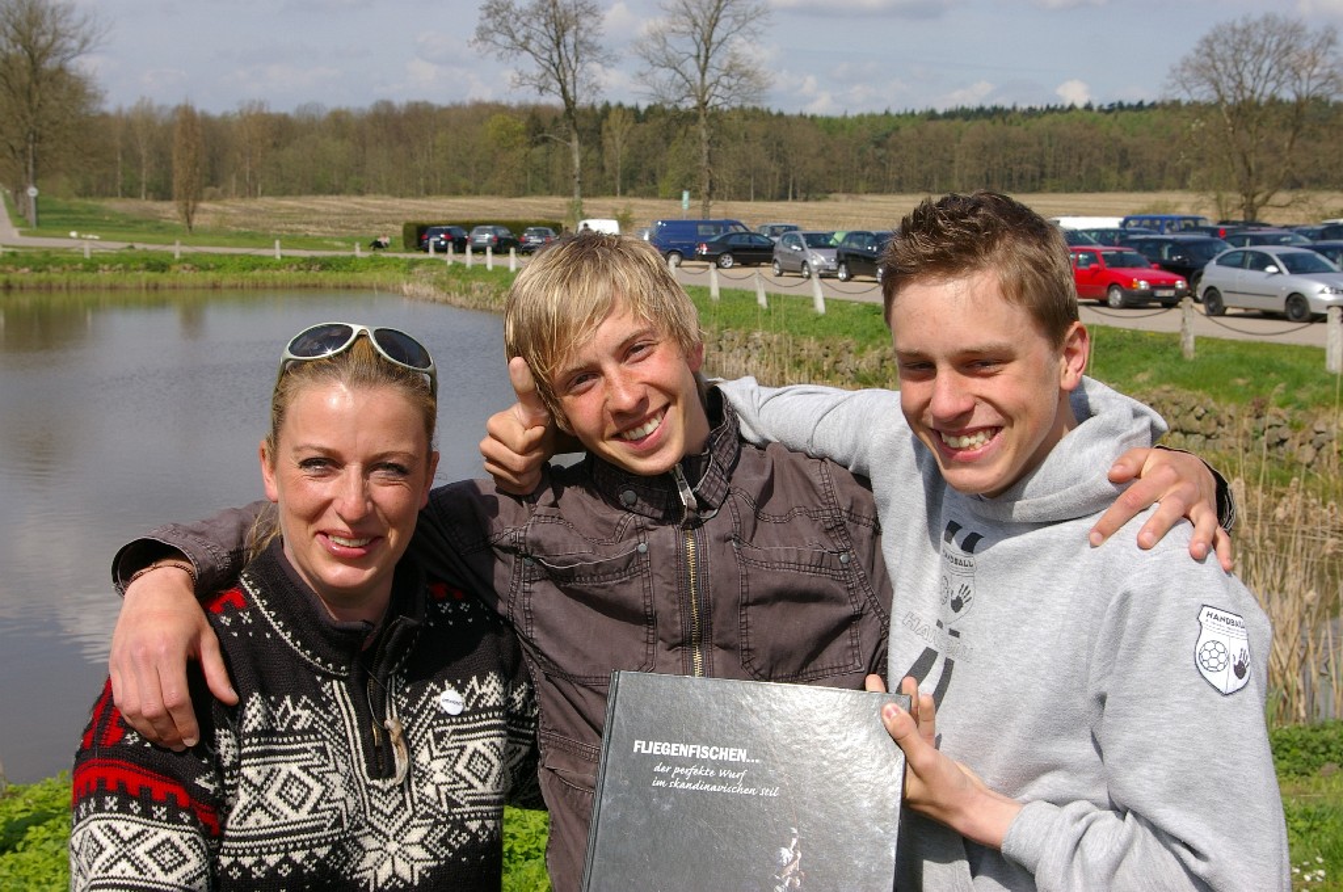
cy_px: 446
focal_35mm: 50
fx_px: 1844
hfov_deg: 40.0
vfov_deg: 27.2
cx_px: 672
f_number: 11
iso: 200
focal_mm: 33
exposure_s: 1/180
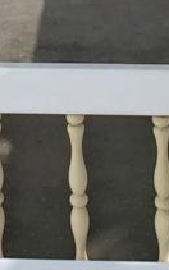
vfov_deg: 13.8
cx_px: 73
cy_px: -221
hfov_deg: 9.8
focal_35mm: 134
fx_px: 987
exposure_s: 1/911
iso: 50
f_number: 2.4
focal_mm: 4.3
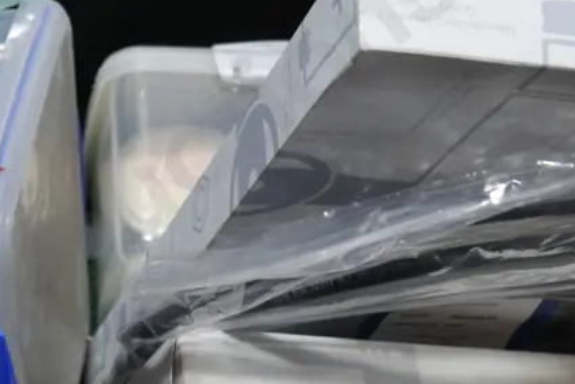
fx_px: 1294
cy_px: 193
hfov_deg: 24.8
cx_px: 150
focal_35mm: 81
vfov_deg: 16.9
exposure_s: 1/60
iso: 200
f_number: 3.6
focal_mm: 16
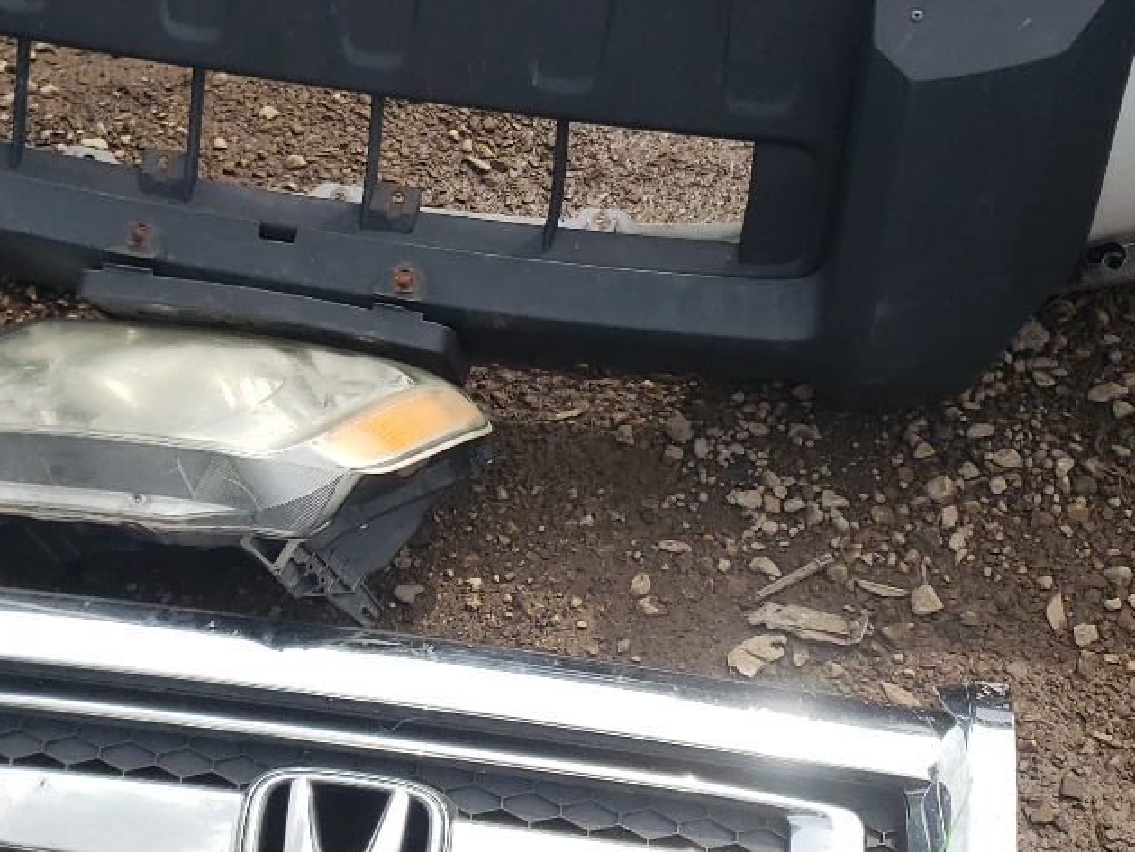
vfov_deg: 22.2
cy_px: 306
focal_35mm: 66
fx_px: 2165
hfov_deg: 29.2
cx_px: 413
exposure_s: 1/1667
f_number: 1.5
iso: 50
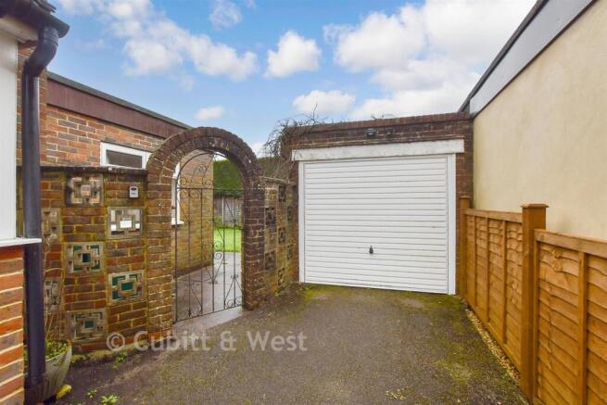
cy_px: 202
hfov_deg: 100.4
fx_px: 253
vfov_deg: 77.4
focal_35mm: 15
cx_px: 304
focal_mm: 10
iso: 400
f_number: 8
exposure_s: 1/125
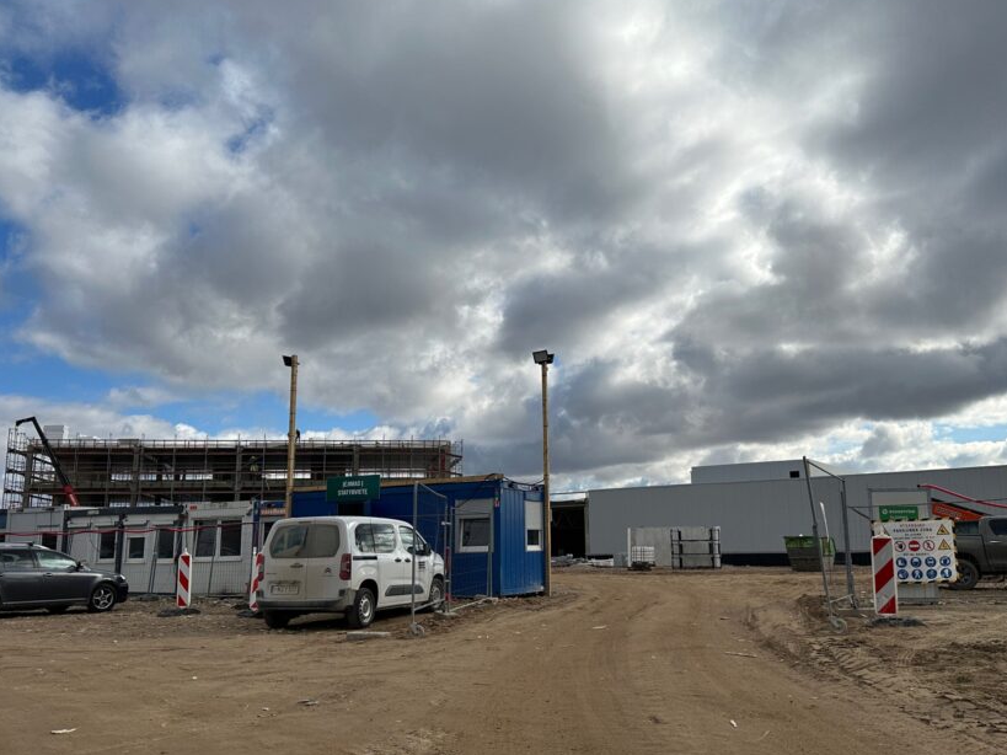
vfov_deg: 46.8
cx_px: 543
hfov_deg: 59.9
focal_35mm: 30
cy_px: 376
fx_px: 873
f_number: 1.78
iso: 80
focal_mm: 6.86
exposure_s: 1/9709
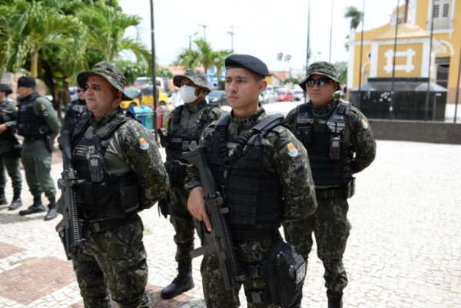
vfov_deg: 41.2
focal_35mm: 32
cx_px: 230
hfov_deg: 58.7
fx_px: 410
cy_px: 154
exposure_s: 1/800
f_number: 3.5
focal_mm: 32
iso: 100
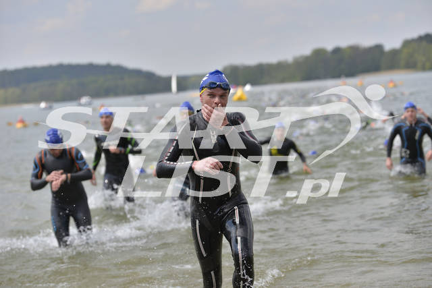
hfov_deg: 20.4
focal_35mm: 100
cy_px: 144
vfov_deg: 13.7
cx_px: 216
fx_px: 1200
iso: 200
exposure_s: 1/3200
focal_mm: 100
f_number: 4
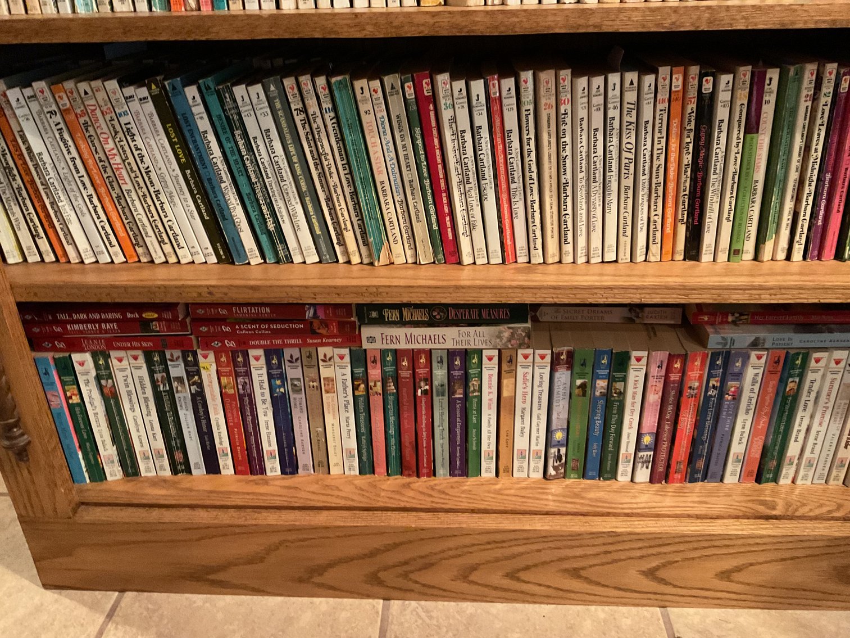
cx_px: 425
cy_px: 319
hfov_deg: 61.7
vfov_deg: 48.2
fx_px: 712
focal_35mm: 29
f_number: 1.8
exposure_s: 1/24
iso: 500
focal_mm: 3
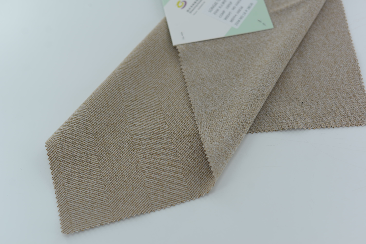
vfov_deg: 27.0
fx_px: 509
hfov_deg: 39.6
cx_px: 183
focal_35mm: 50
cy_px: 122
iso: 100
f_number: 3.5
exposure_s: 1/250
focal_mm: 50
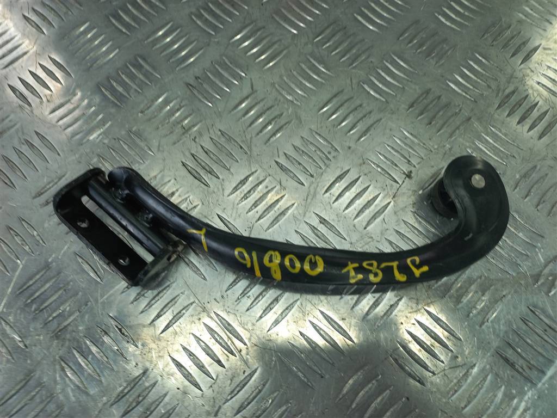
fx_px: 402
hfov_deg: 69.4
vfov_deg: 54.9
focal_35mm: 25
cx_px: 278
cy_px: 209
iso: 32
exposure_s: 1/50
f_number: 1.8
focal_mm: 4.6
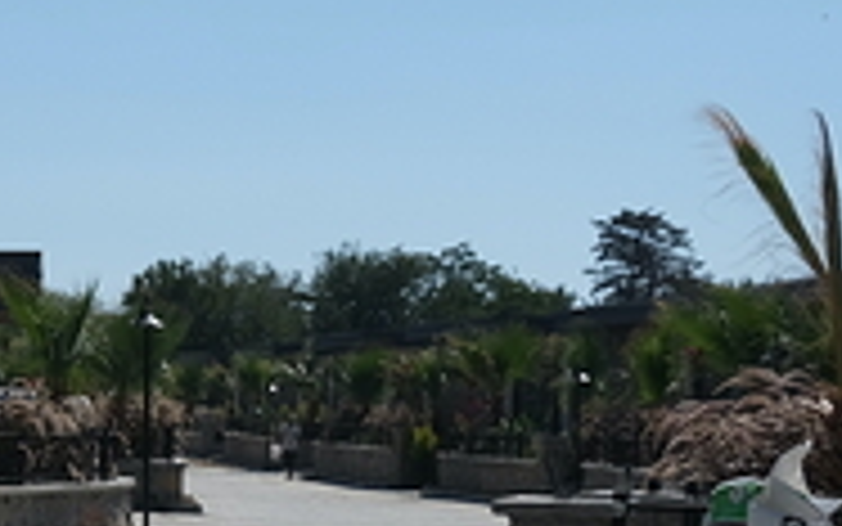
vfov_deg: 12.3
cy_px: 400
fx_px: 2433
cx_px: -693
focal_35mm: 106
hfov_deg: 16.3
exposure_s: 1/1300
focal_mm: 18
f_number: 5.6
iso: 160
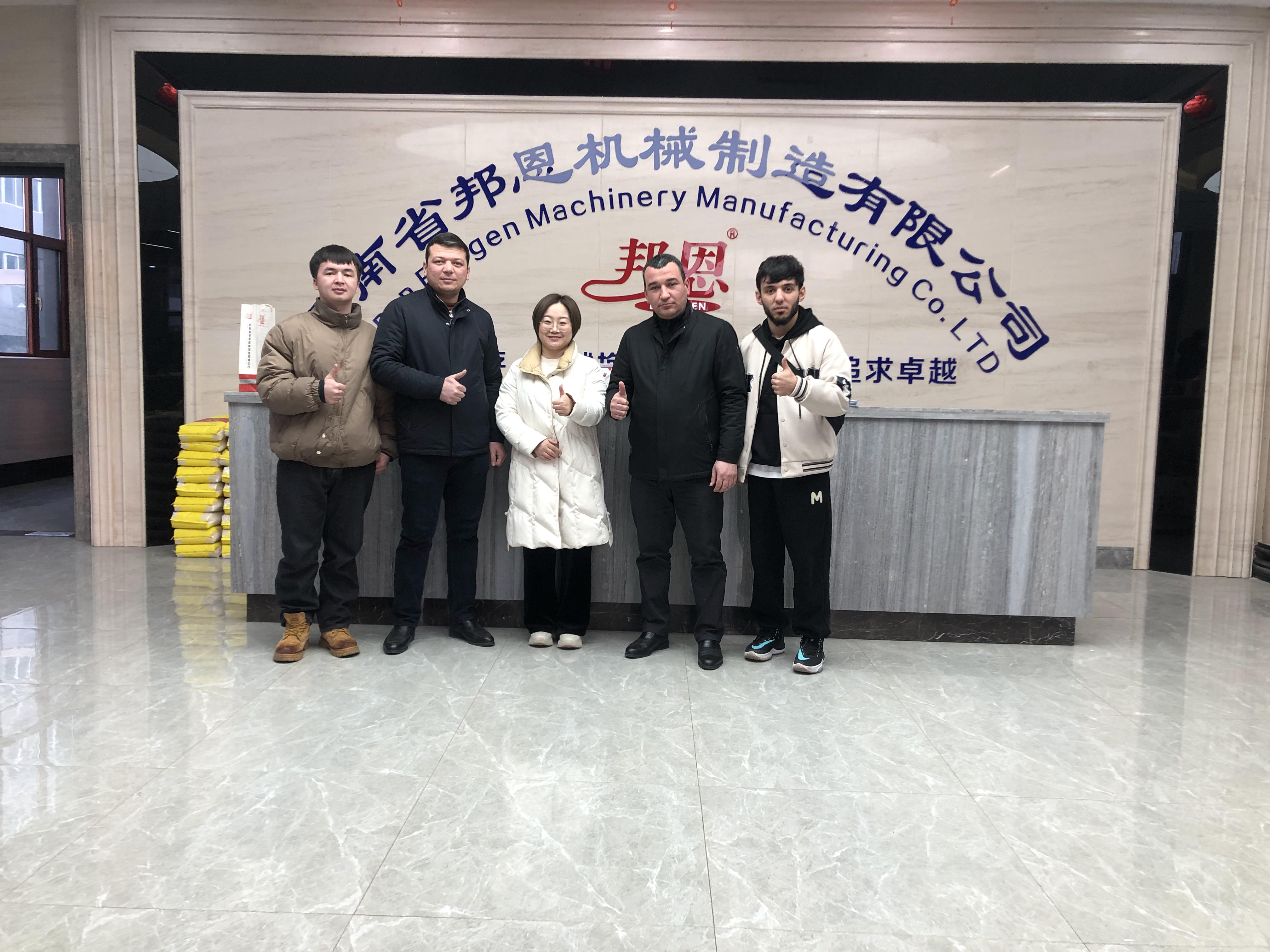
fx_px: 1027
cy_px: 476
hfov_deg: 63.4
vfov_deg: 49.7
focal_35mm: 28
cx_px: 635
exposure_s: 1/33
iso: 25
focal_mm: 3.99
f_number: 1.8
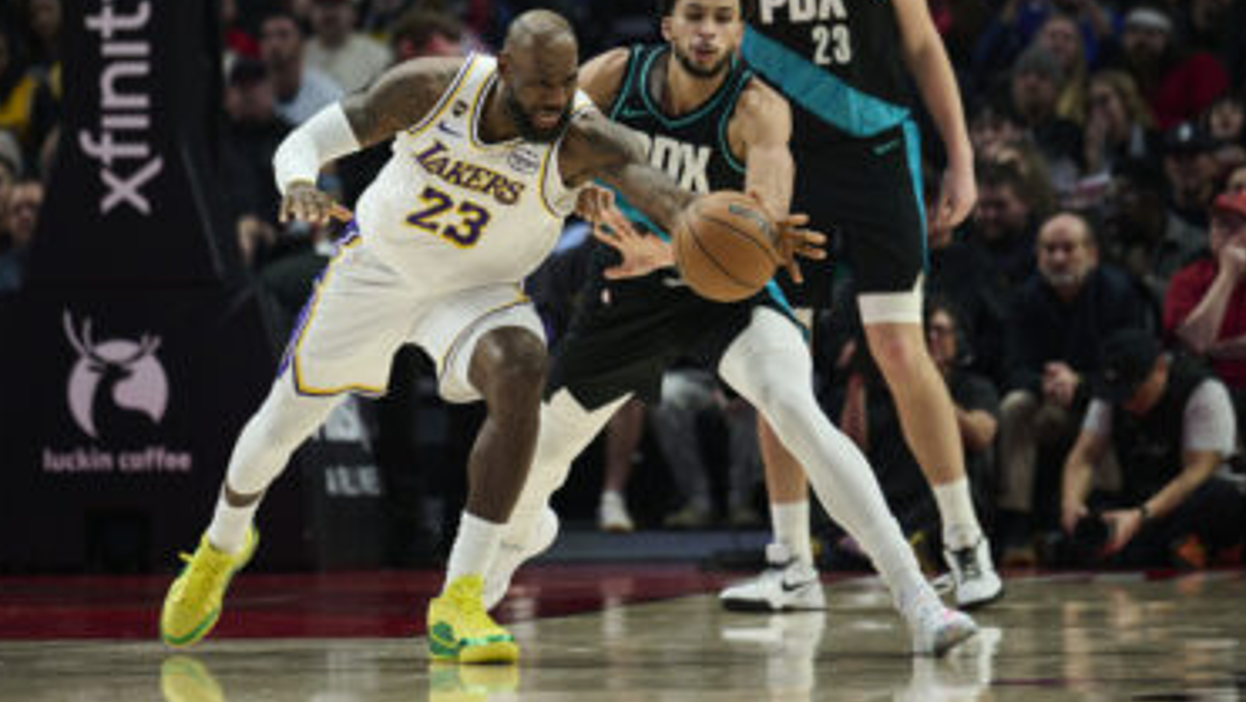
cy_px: 262
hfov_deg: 9.1
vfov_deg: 5.1
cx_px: 628
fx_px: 7833
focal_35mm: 237
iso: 3200
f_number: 2.8
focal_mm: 200
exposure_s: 1/1600
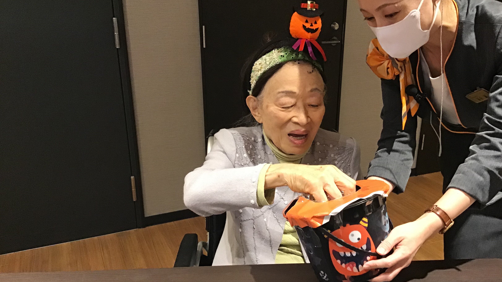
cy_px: 153
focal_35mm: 34
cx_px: 253
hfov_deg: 58.0
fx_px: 453
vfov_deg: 34.6
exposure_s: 1/30
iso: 250
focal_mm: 3.3
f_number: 2.4
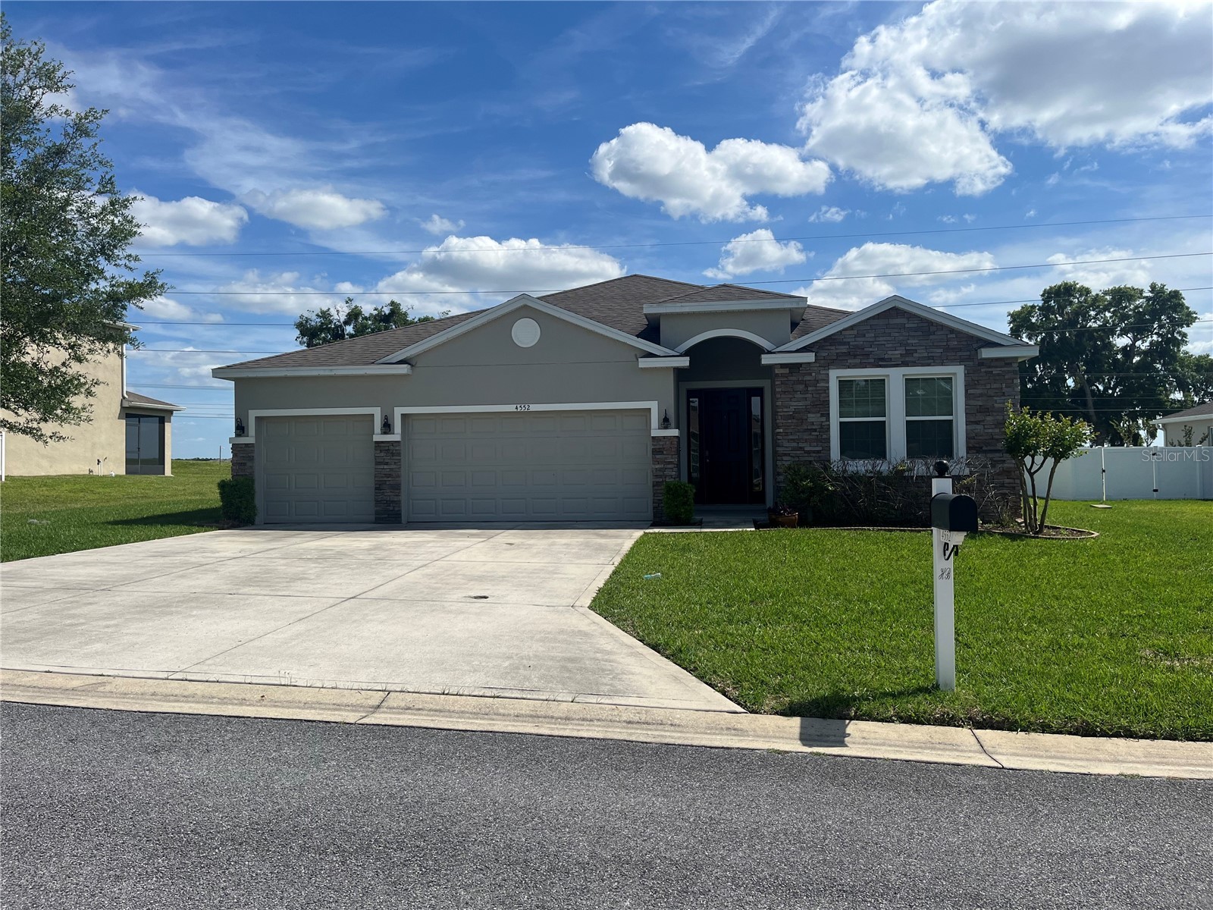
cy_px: 455
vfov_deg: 53.1
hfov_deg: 67.3
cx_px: 606
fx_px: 911
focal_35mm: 26
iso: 50
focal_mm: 5.1
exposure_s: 1/5848
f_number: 1.6
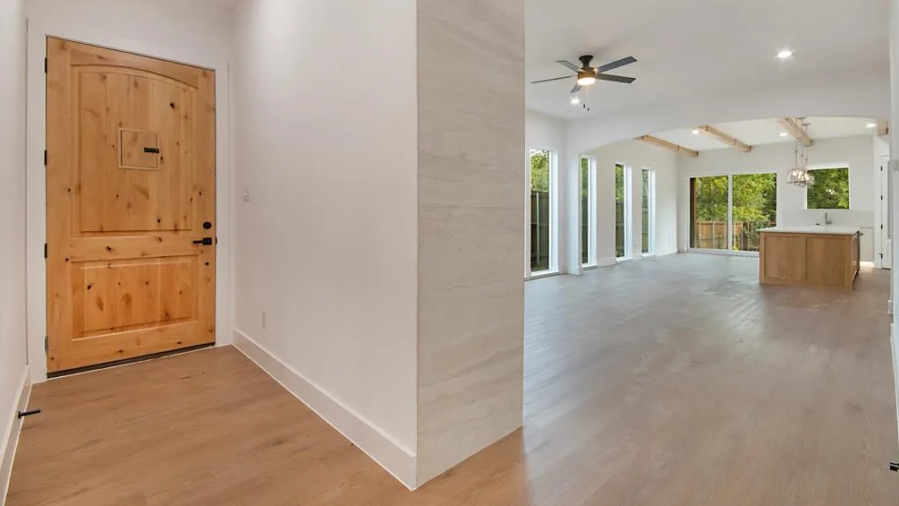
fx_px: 381
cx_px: 455
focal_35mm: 16
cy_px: 209
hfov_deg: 99.4
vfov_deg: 66.6
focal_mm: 10
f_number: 11
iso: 100
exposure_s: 1/20
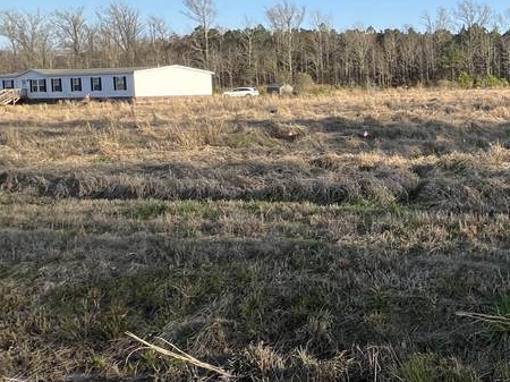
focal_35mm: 37
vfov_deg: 38.0
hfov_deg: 37.4
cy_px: 114
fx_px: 545
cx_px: 618
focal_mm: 1.57
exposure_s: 1/1107
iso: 32
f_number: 1.8
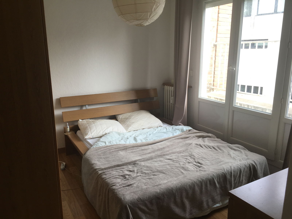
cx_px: 146
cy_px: 110
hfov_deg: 61.7
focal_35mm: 29
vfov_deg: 48.2
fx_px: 245
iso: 32
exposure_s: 1/100
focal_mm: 4.15
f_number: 2.2
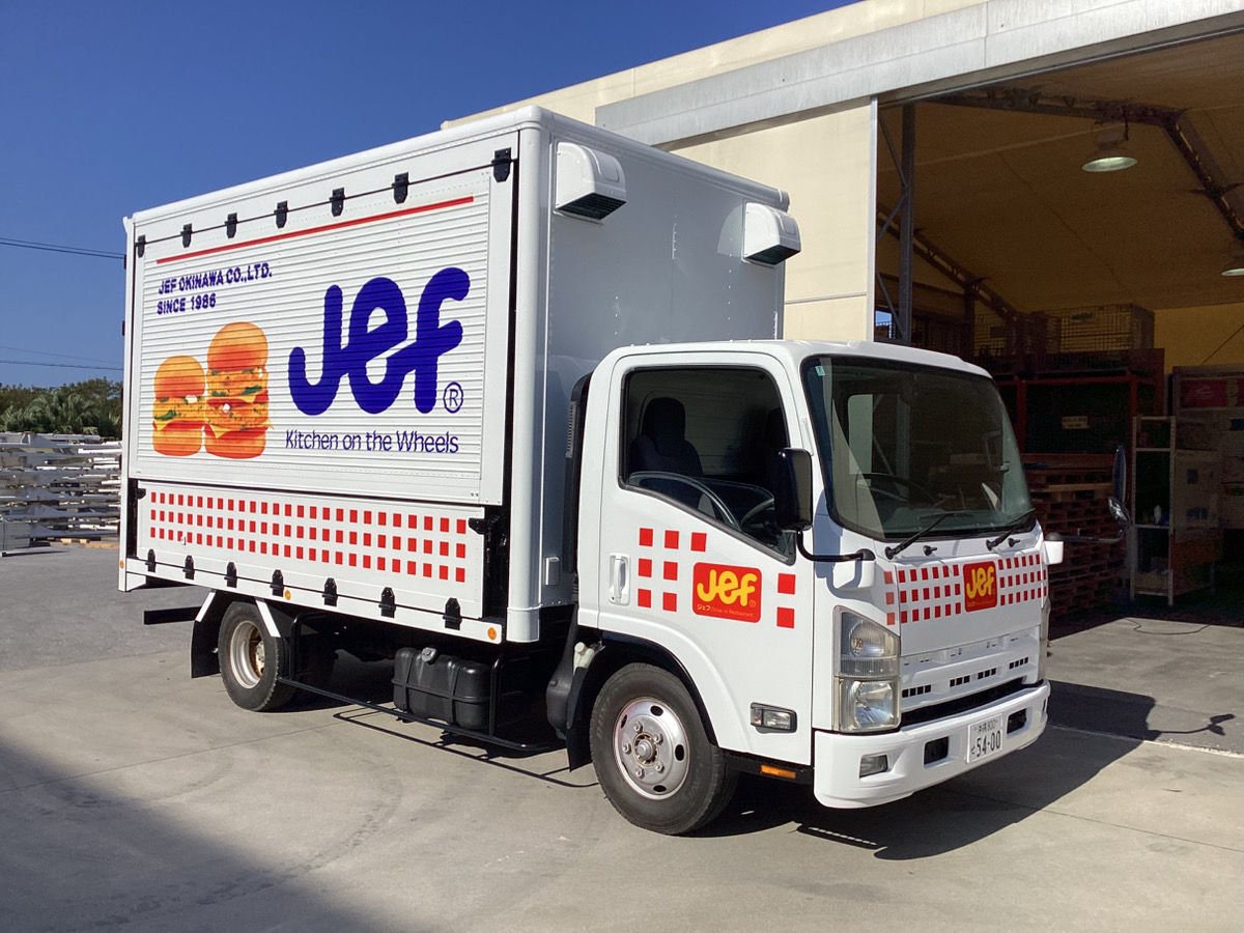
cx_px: 622
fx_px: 1114
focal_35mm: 31
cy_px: 466
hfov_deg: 58.4
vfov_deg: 45.4
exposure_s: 1/3401
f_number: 2.4
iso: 25
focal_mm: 3.3
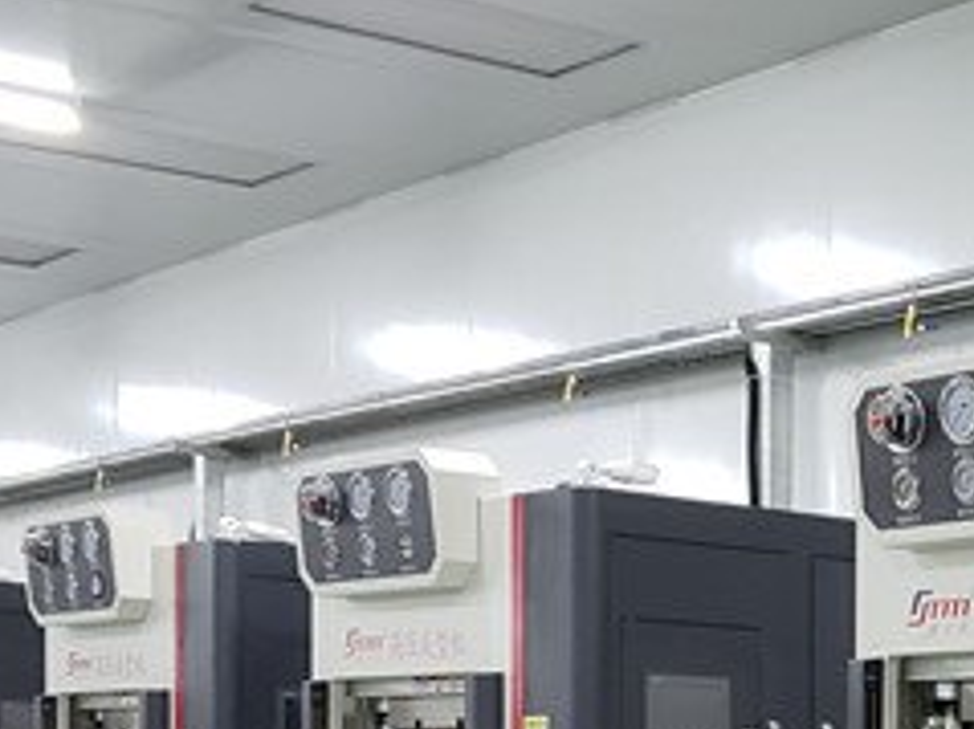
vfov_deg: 16.3
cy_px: 872
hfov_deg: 21.6
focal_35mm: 87
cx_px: 998
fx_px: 2447
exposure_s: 1/50
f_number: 1.5
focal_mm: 4.3
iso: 320
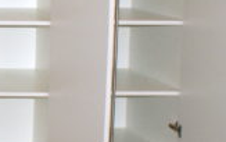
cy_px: 43
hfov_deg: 16.4
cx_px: -82
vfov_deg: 11.0
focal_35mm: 119
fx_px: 733
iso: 400
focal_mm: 18
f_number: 5.6
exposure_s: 1/60
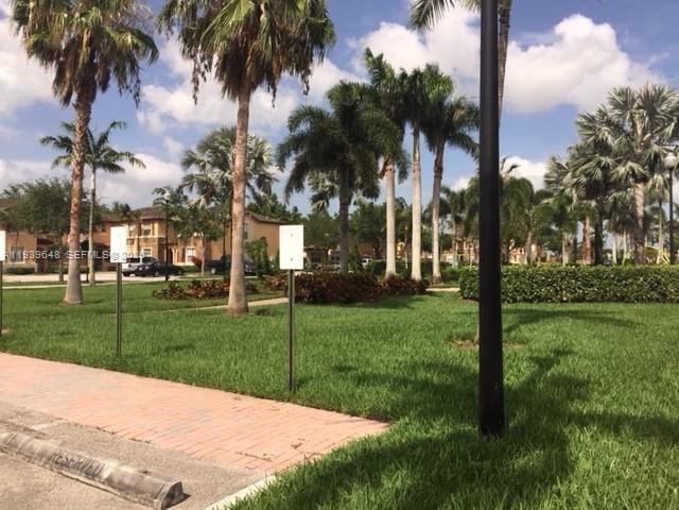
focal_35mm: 29
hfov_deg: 61.7
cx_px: 340
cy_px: 255
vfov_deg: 48.2
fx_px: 569
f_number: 2.2
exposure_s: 1/3049
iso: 32
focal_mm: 4.15
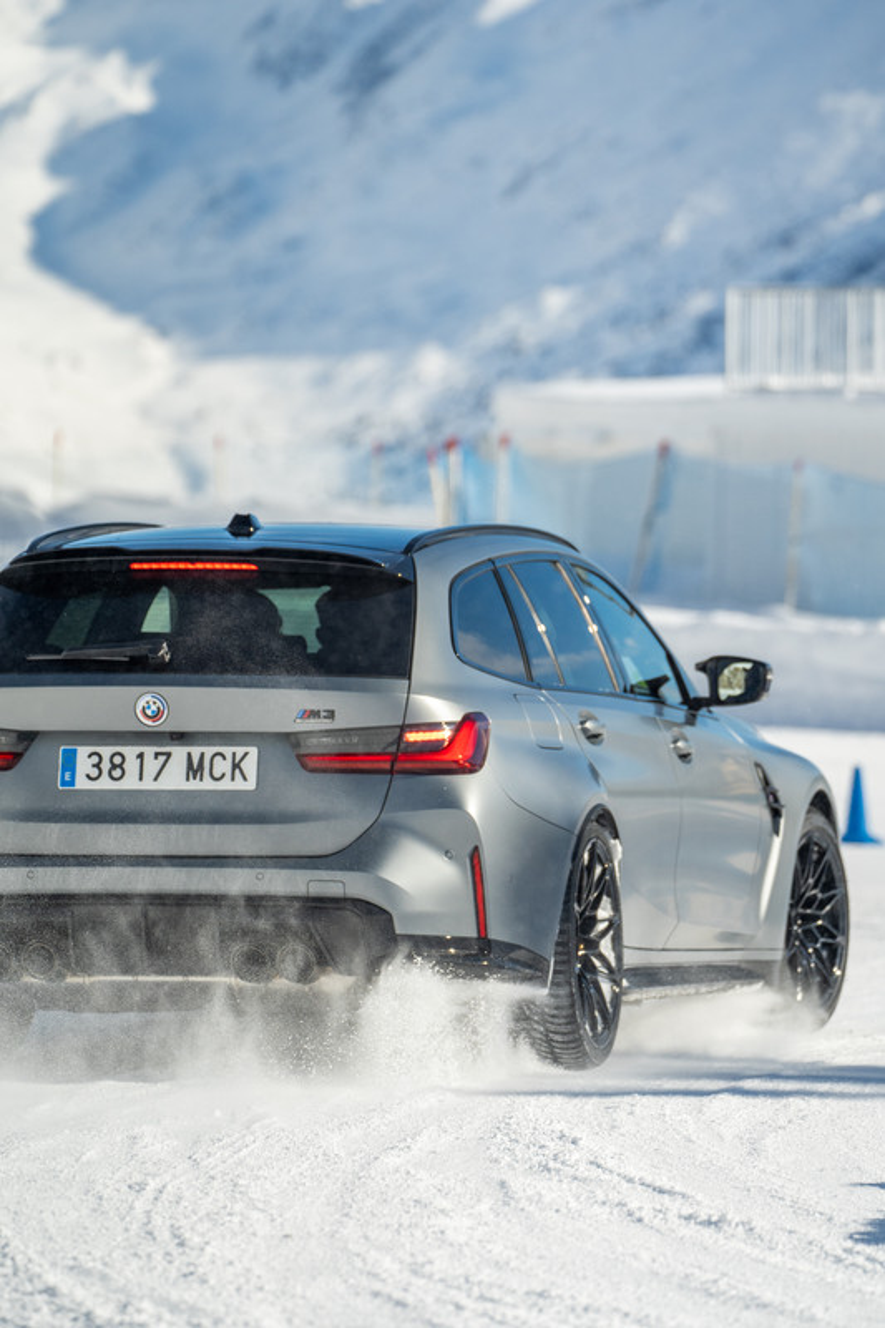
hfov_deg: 5.2
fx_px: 9775
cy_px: 664
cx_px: 442
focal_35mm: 265
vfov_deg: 7.8
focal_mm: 265
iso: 800
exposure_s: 1/3200
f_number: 5.6
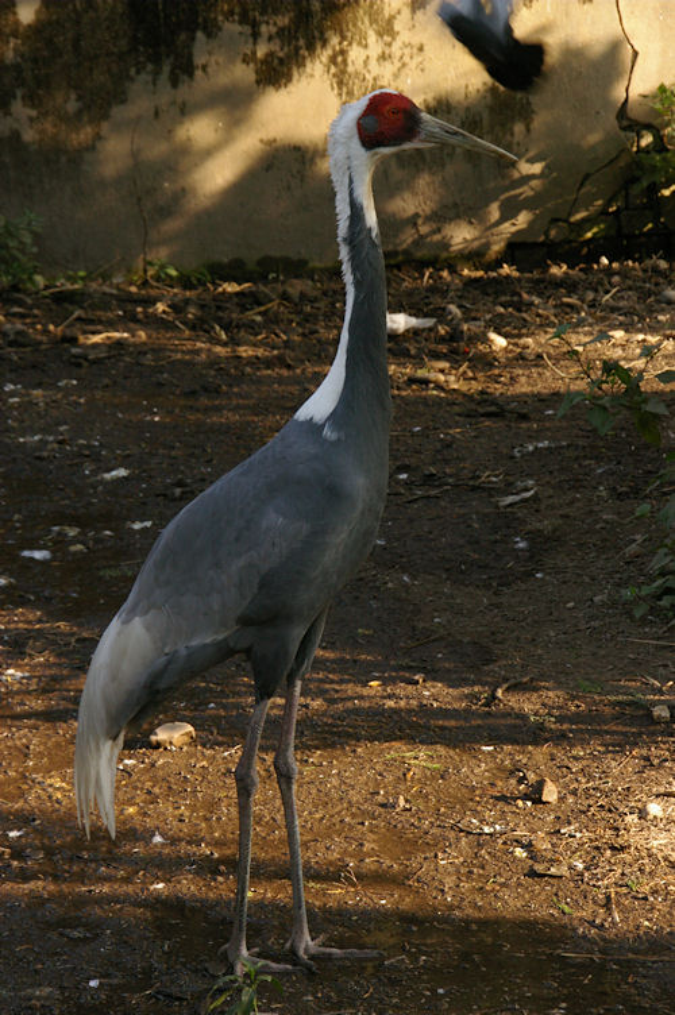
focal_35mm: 140
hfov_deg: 9.8
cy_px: 508
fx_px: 3930
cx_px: 338
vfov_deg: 14.7
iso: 800
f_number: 14
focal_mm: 93
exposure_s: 1/60
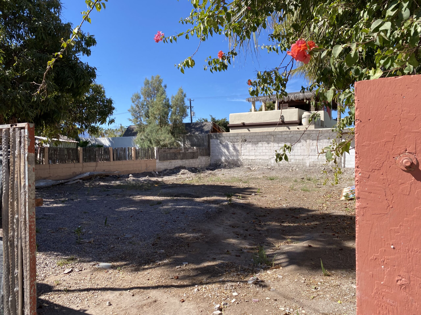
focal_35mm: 26
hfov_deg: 67.3
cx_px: 210
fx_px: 316
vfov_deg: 53.1
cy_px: 158
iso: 32
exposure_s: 1/1961
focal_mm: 4.25
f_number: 1.8
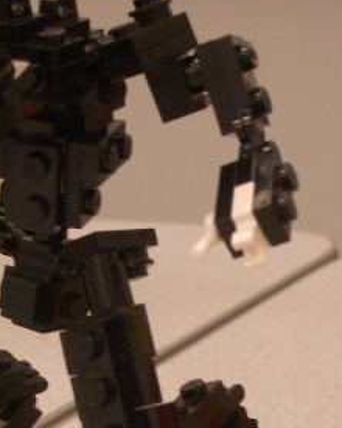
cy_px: 328
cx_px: 61
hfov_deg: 10.9
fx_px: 1784
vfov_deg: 13.6
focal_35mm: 141
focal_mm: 10.2
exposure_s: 1/30
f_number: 3.5
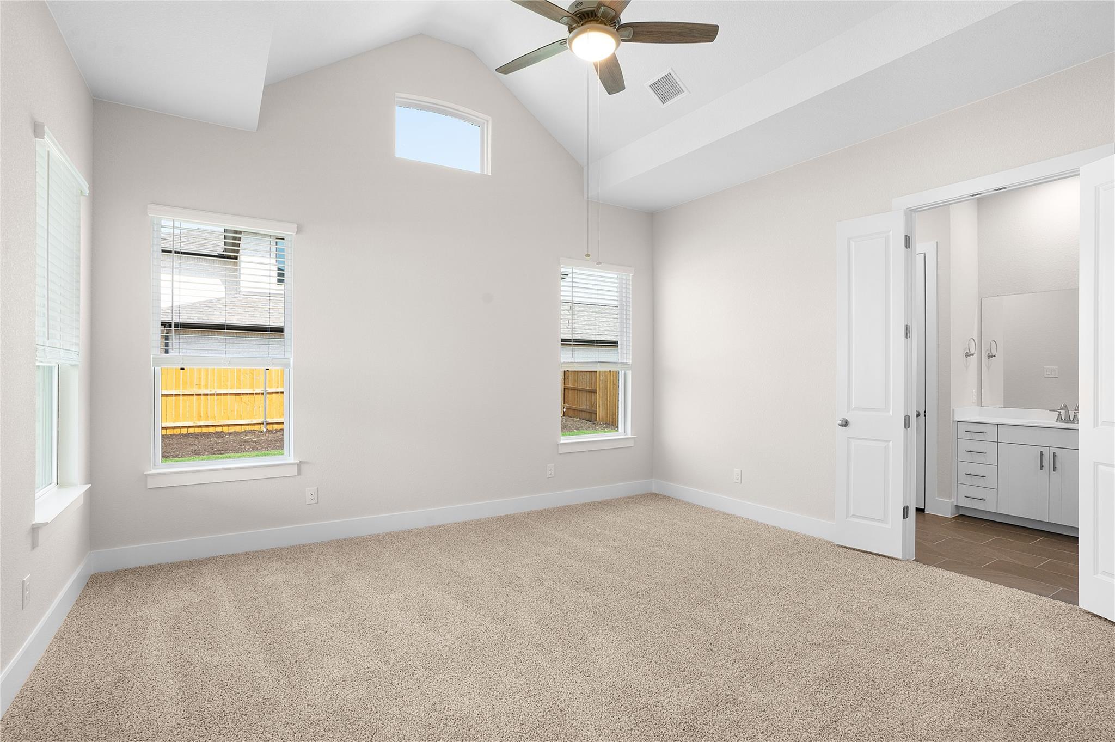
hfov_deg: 93.3
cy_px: 371
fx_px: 526
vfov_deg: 70.4
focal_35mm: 17
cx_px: 558
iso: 100
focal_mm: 17
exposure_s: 1/50
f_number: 9
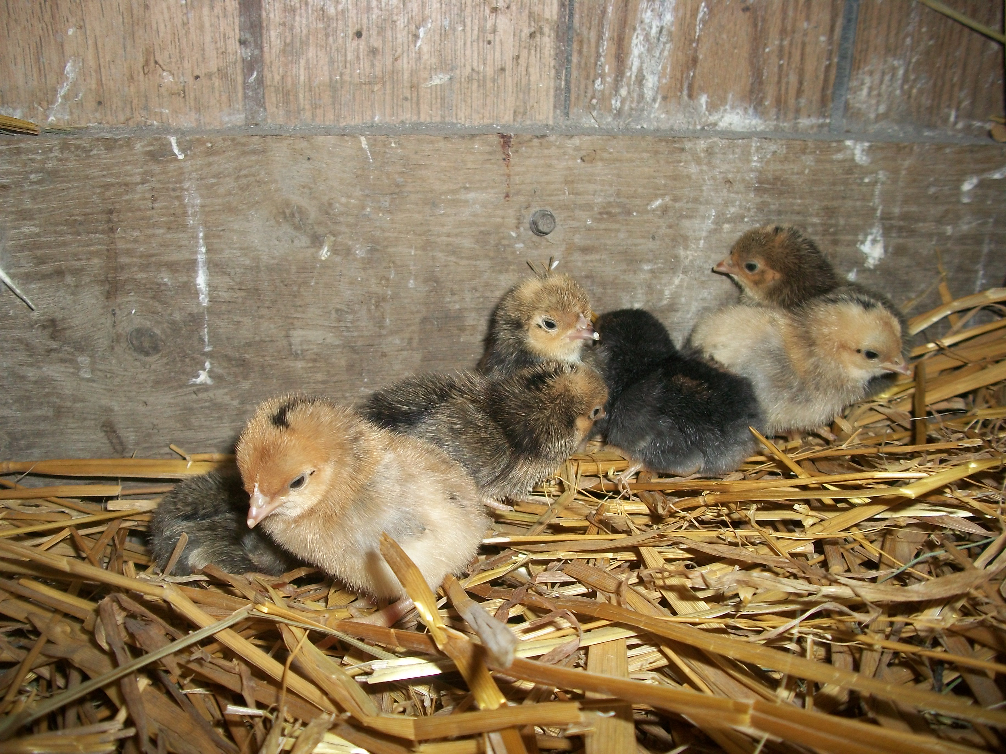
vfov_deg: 44.2
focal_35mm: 32
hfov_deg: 56.8
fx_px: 930
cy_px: 377
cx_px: 503
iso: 80
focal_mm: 5.7
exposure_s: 1/60
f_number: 2.9
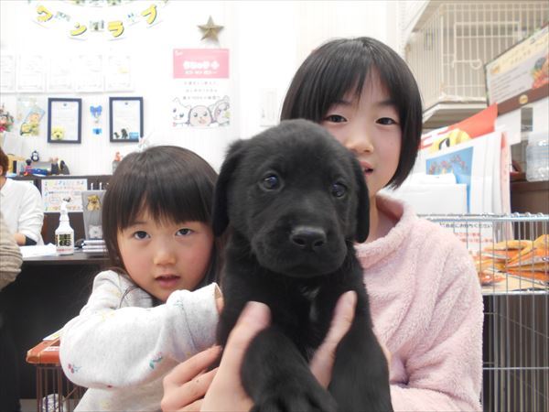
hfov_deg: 67.3
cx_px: 274
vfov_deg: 53.1
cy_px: 206
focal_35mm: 26
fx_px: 412
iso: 180
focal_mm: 4.6
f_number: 3.2
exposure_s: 1/30
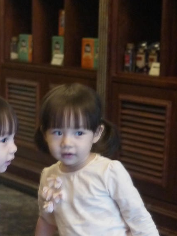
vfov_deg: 17.2
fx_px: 763
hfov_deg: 13.2
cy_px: 231
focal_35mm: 112
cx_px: 57
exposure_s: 1/30
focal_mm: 20
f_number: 1.7
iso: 800
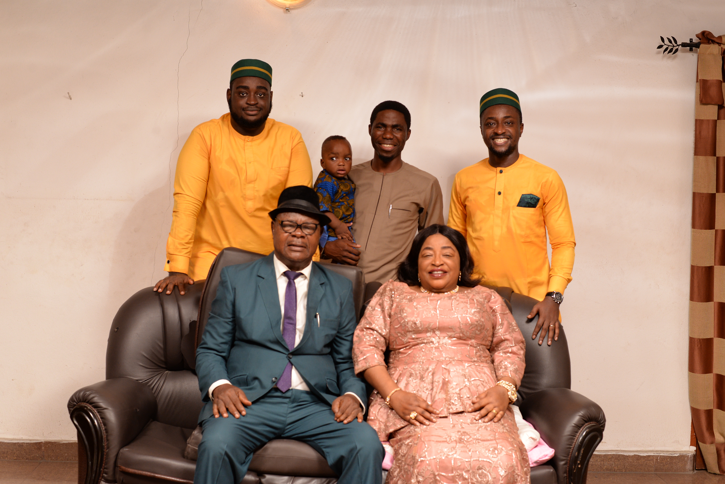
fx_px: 1007
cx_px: 362
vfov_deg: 27.0
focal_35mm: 50
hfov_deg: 39.6
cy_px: 242
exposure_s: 1/160
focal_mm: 50
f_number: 5
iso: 1100
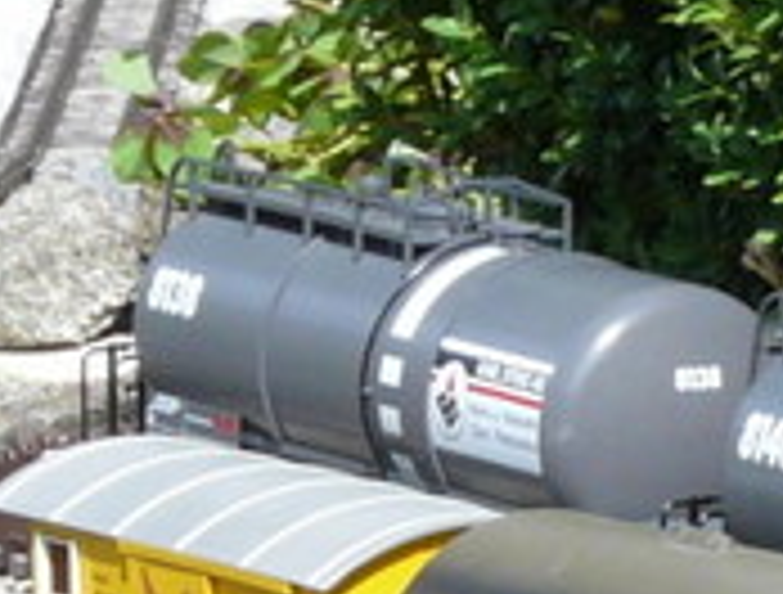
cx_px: 1917
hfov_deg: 4.5
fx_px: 9767
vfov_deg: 3.5
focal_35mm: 430
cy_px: 754
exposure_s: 1/250
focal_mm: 12.3
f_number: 5
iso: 100
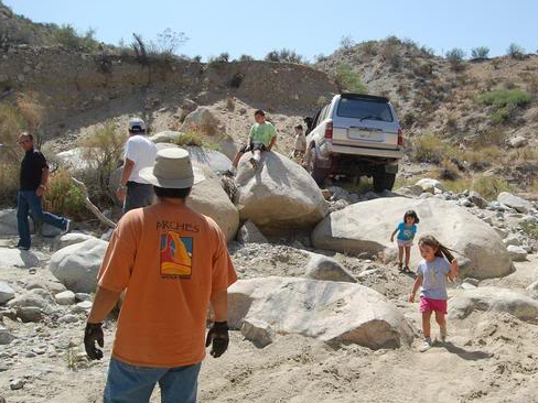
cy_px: 219
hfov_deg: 53.4
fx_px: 528
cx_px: 333
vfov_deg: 41.8
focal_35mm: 34
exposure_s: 1/320
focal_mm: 18
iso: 200
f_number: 9
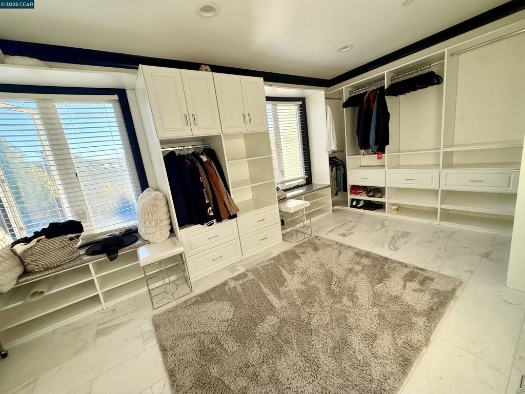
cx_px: 262
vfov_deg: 85.7
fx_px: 212
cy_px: 197
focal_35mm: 14
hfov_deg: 102.1
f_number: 2.2
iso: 160
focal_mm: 2.22
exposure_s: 1/120
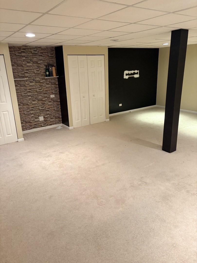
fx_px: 197
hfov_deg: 53.1
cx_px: 98
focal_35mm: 26
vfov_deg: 67.3
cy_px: 132
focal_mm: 5.96
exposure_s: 1/60
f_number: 1.6
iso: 250
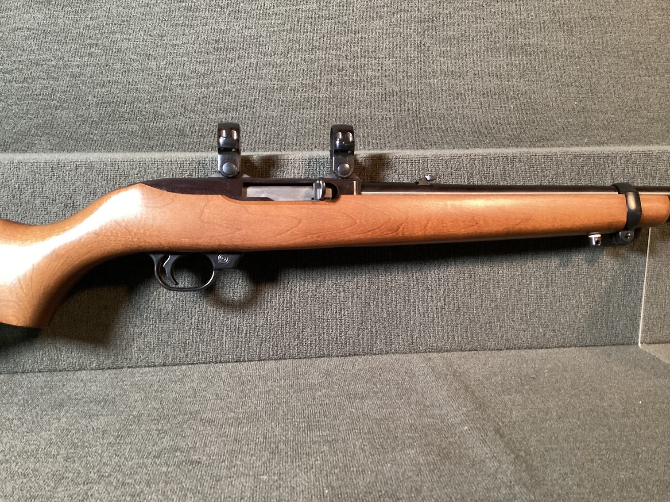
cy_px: 251
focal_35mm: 31
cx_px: 335
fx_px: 600
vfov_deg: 45.4
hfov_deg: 58.3
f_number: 2.4
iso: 250
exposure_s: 1/33
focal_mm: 3.3
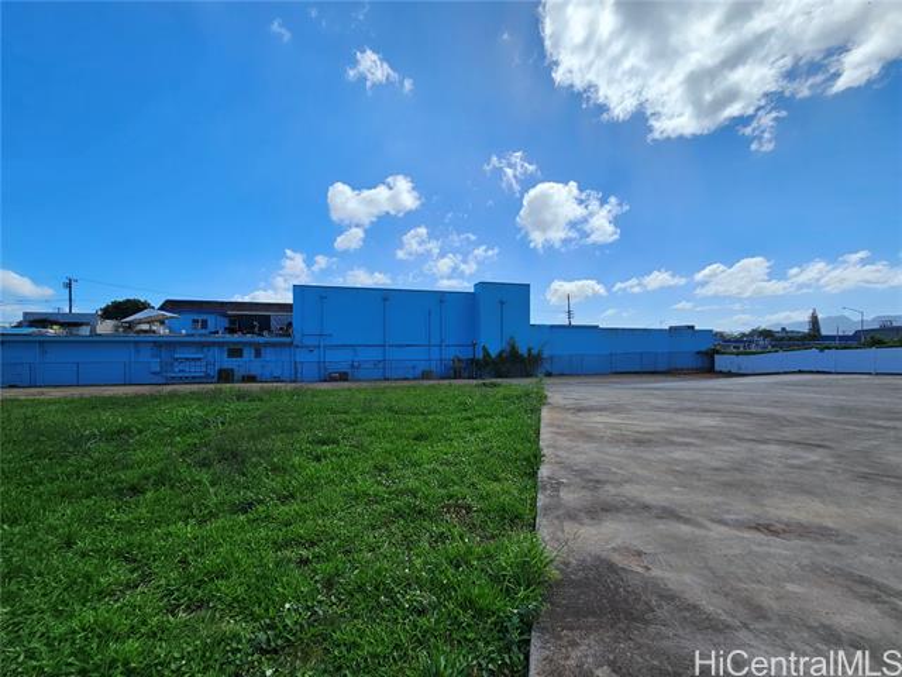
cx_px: 451
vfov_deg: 89.9
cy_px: 338
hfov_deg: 106.2
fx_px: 339
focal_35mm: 13
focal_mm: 2.2
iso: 50
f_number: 2.2
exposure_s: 1/3569
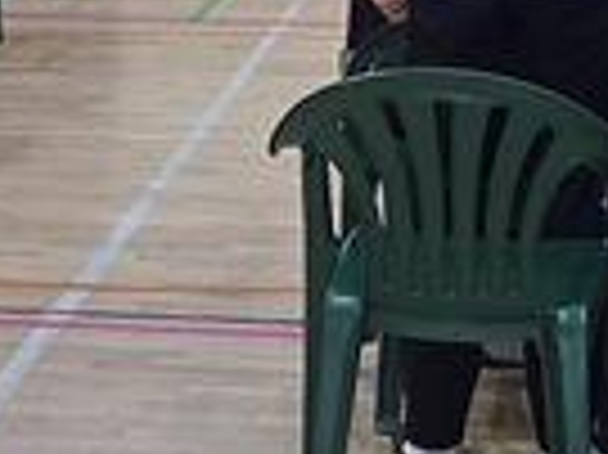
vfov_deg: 8.4
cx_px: 257
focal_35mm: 170
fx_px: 2983
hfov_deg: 11.6
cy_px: -319
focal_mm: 5.4
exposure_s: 1/180
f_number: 1.8
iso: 100
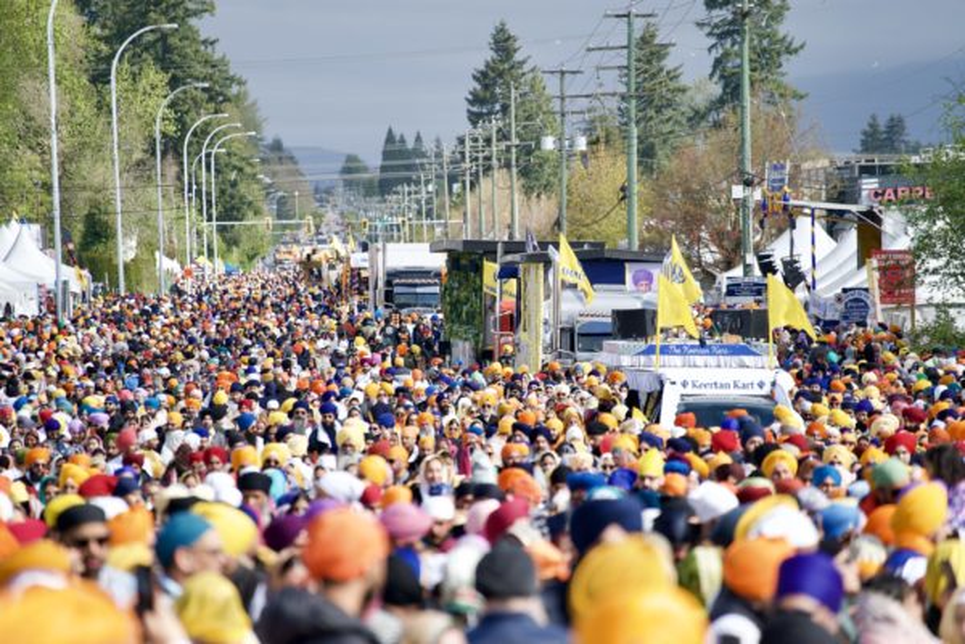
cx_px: 482
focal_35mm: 200
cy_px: 322
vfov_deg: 6.9
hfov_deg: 10.3
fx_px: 5361
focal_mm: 200
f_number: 4.5
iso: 100
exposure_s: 1/400
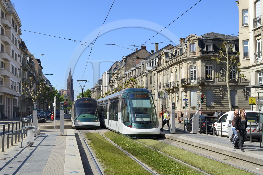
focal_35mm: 42
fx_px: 307
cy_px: 88
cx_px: 132
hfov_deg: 46.4
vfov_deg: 31.9
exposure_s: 1/250
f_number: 11
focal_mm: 42
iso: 200
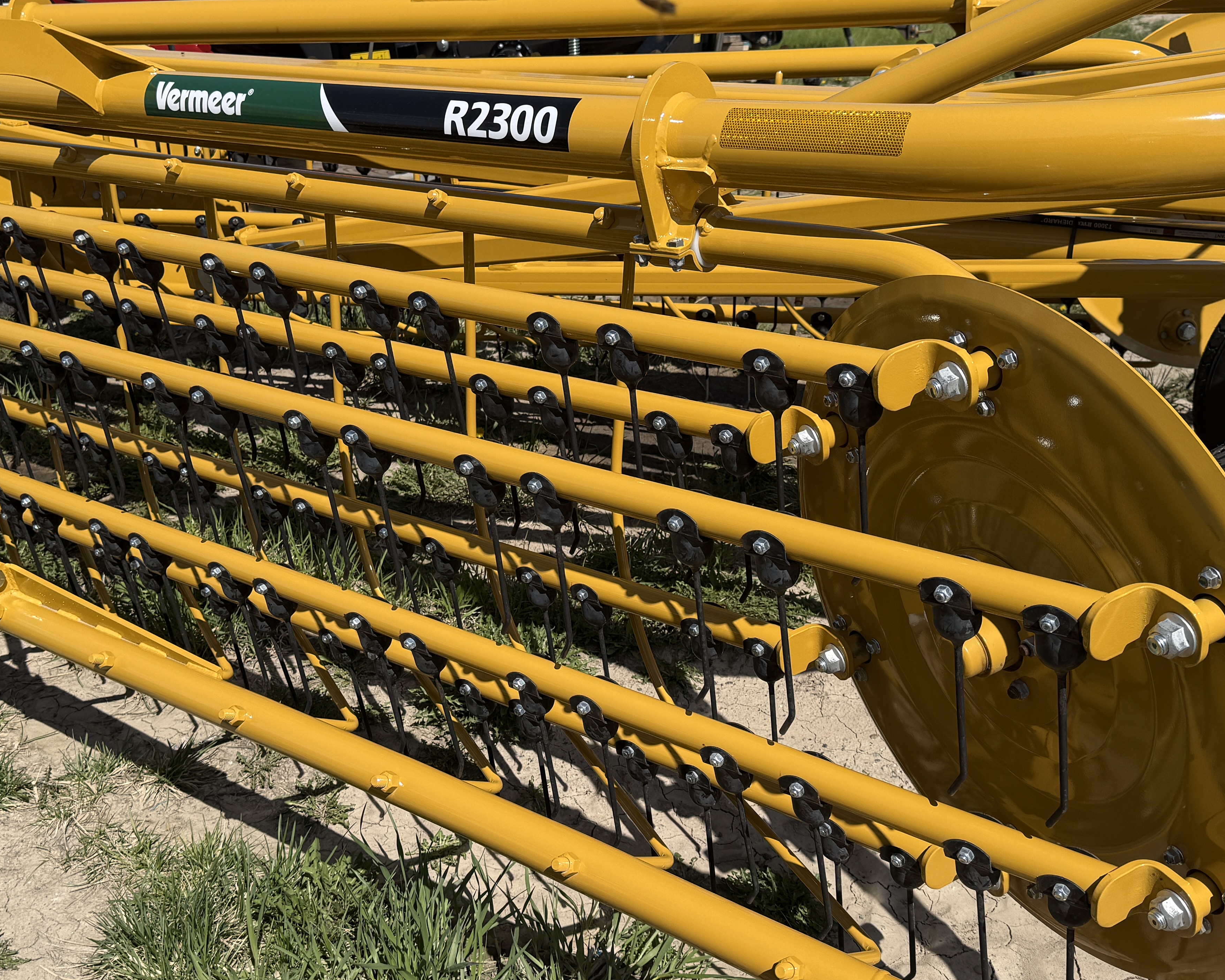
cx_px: 602
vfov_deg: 39.2
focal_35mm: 38
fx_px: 1378
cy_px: 486
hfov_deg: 47.9
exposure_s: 1/5714
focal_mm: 6.76
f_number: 1.78
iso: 80
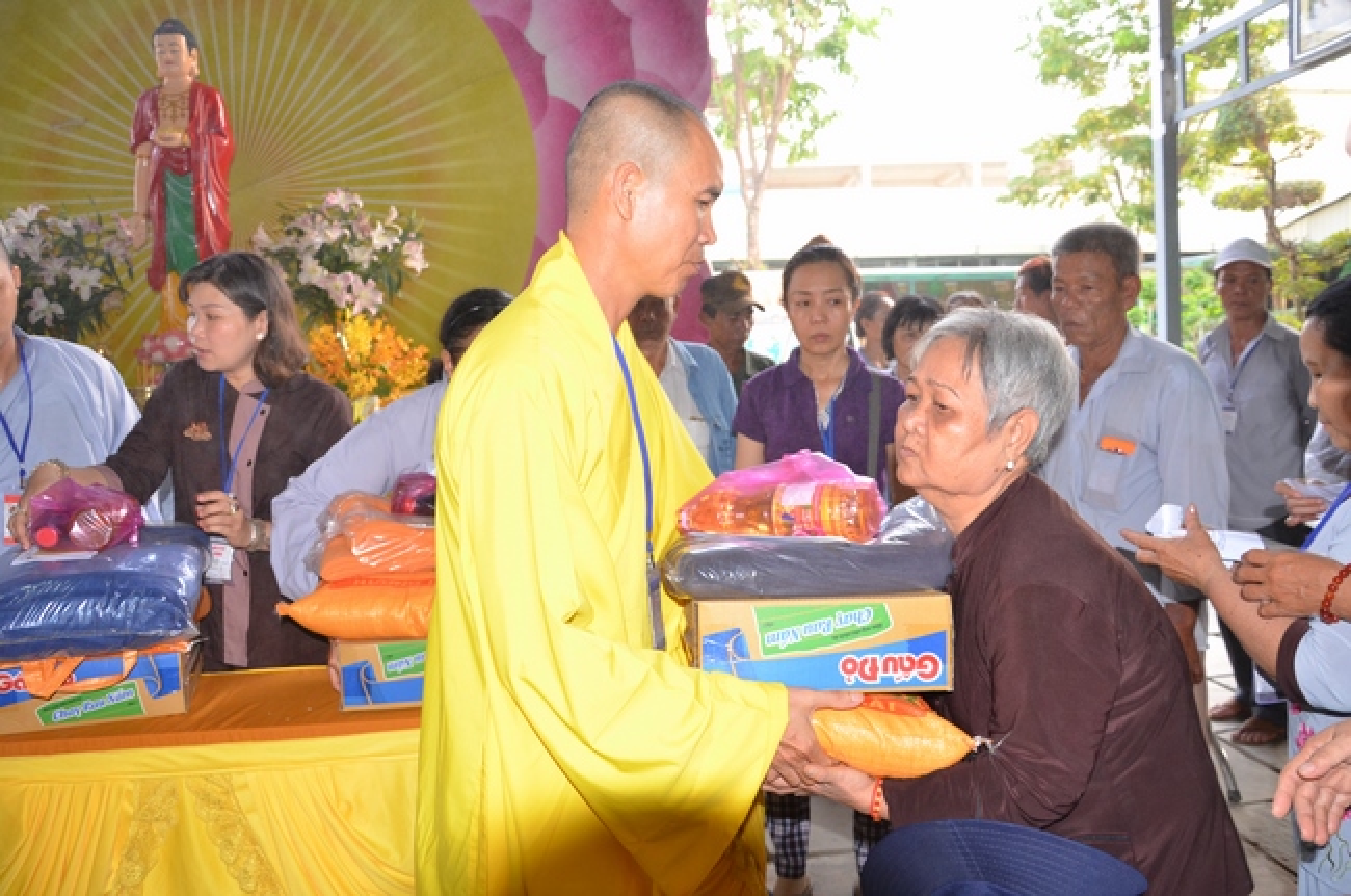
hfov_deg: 67.5
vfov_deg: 47.8
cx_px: 676
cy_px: 448
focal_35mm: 27
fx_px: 1011
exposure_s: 1/60
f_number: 4.5
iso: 640
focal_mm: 18
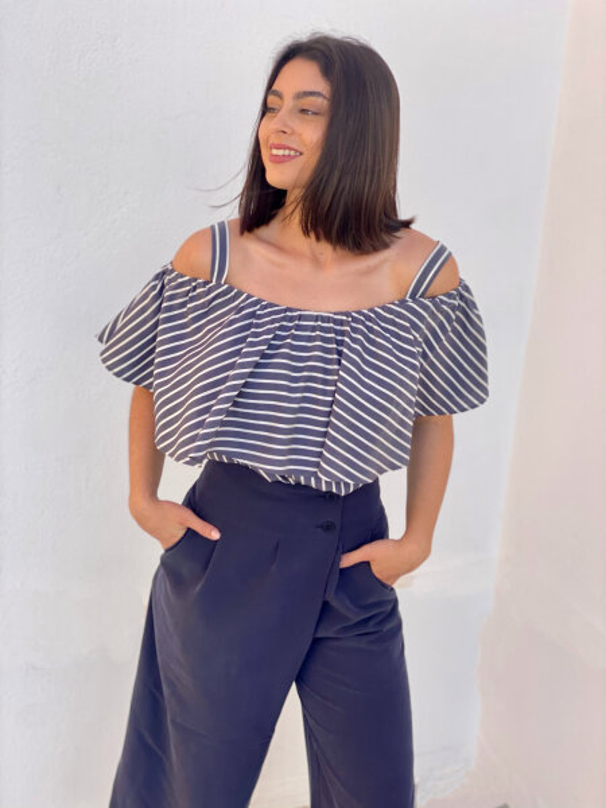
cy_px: 404
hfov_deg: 28.0
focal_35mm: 52
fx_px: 1214
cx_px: 303
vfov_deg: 36.8
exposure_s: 1/363
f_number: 2
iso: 20
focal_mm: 6
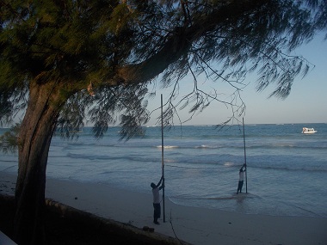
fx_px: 274
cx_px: 164
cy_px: 122
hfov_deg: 61.7
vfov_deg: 48.2
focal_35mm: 29
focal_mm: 4.1
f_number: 3.3
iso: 80
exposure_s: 1/1000
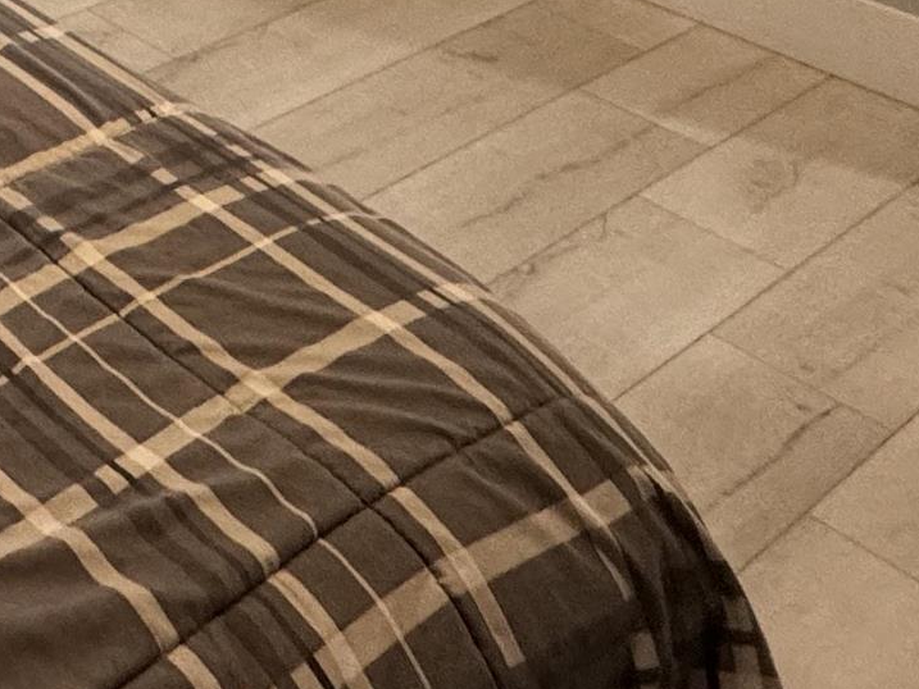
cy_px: -689
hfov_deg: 25.3
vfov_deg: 17.5
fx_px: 1593
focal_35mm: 60
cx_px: -415
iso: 200
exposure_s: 1/60
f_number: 2.2
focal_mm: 2.22
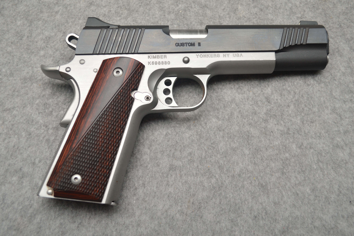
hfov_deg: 53.2
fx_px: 354
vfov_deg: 36.8
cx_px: 177
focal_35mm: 36
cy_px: 118
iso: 100
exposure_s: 1/200
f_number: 4.5
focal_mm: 24
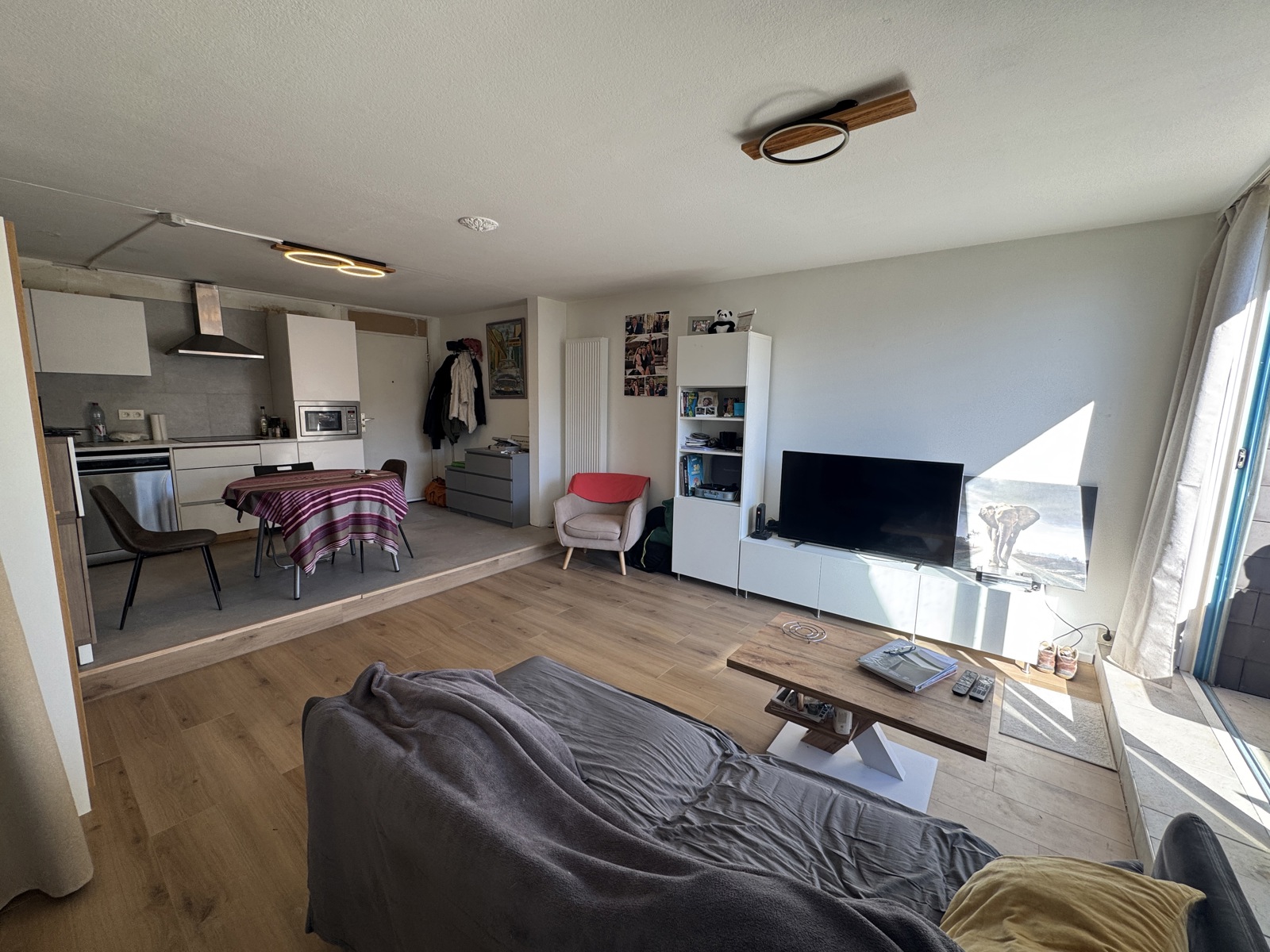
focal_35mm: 14
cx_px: 635
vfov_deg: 85.7
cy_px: 476
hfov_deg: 102.1
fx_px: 514
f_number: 2.2
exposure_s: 1/99
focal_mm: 2.22
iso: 50
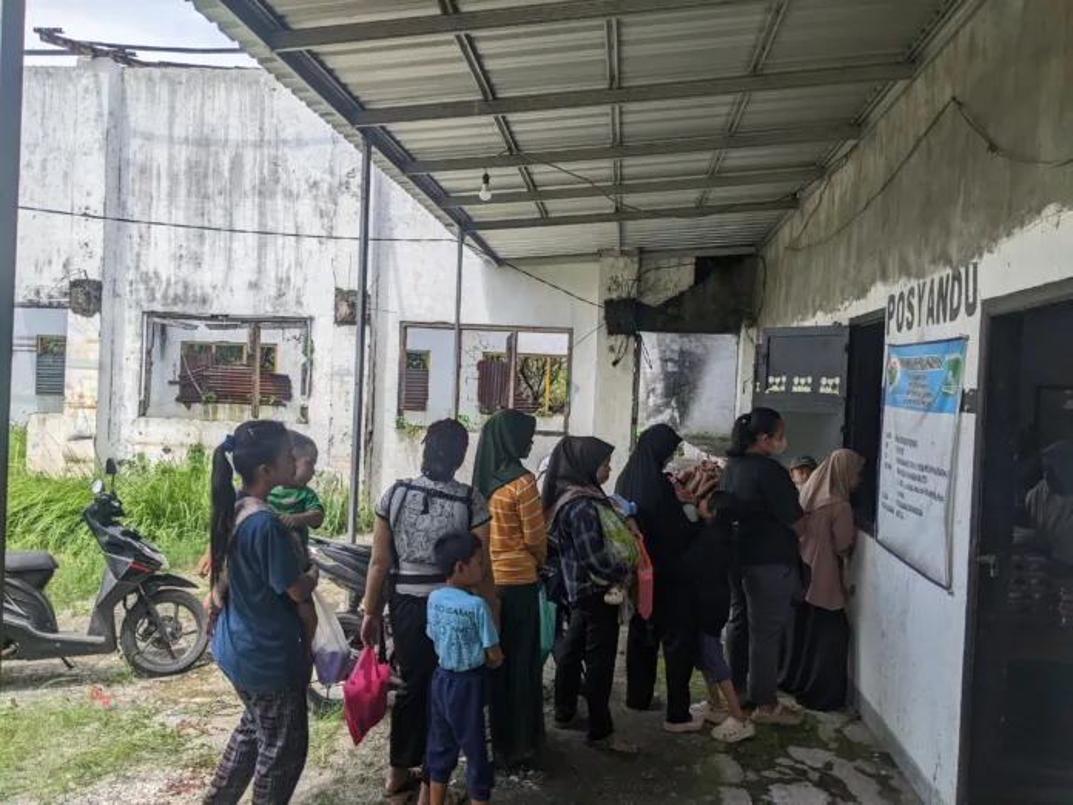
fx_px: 837
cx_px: 536
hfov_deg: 65.3
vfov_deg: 51.4
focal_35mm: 27
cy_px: 402
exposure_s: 1/1957
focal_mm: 4.44
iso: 54
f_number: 1.8
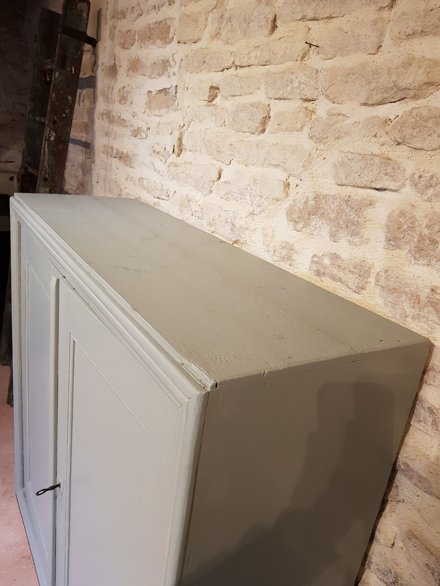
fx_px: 441
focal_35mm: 26
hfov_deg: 53.1
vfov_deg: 67.3
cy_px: 293
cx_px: 220
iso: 160
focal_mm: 4.2
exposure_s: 1/33
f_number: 1.7
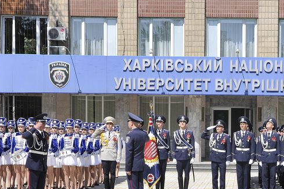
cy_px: 170
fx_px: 685
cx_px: 222
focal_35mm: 87
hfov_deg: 23.1
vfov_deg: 15.5
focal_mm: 28
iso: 640
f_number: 14
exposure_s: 1/800
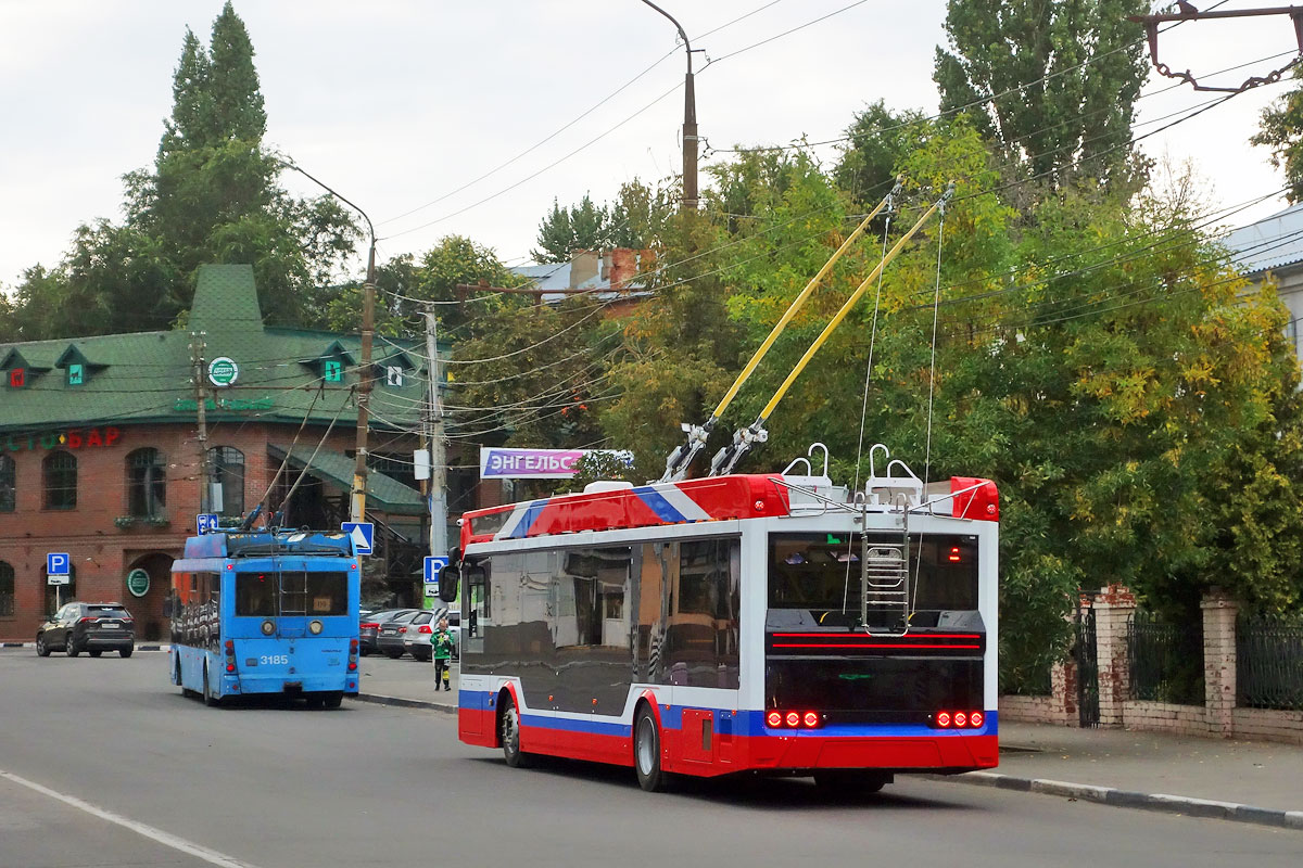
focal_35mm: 76
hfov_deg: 26.7
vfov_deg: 17.9
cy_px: 434
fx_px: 2751
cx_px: 652
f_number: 4
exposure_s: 1/500
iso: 500
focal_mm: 28.18
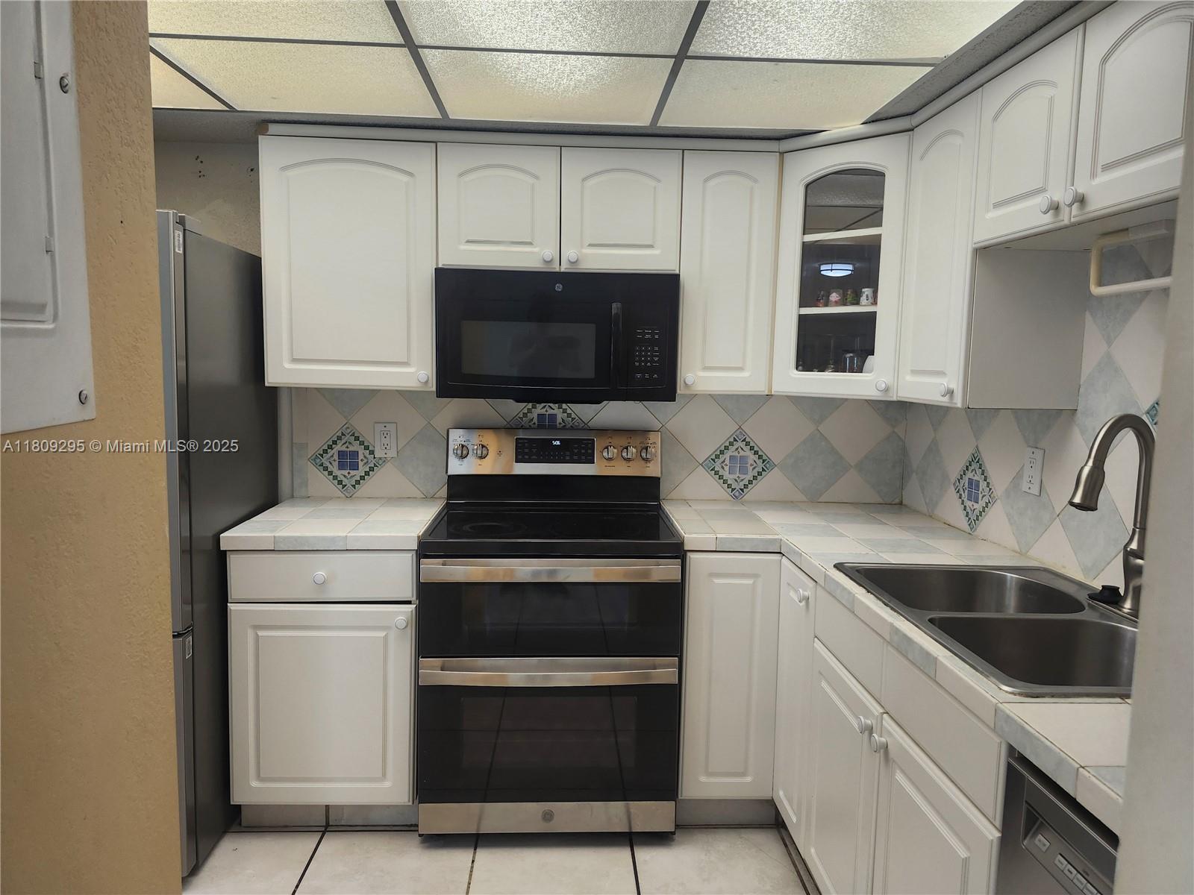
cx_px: 597
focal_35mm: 23
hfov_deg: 73.9
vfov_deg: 58.9
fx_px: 793
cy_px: 448
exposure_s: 1/120
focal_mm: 5.54
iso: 160
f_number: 1.8
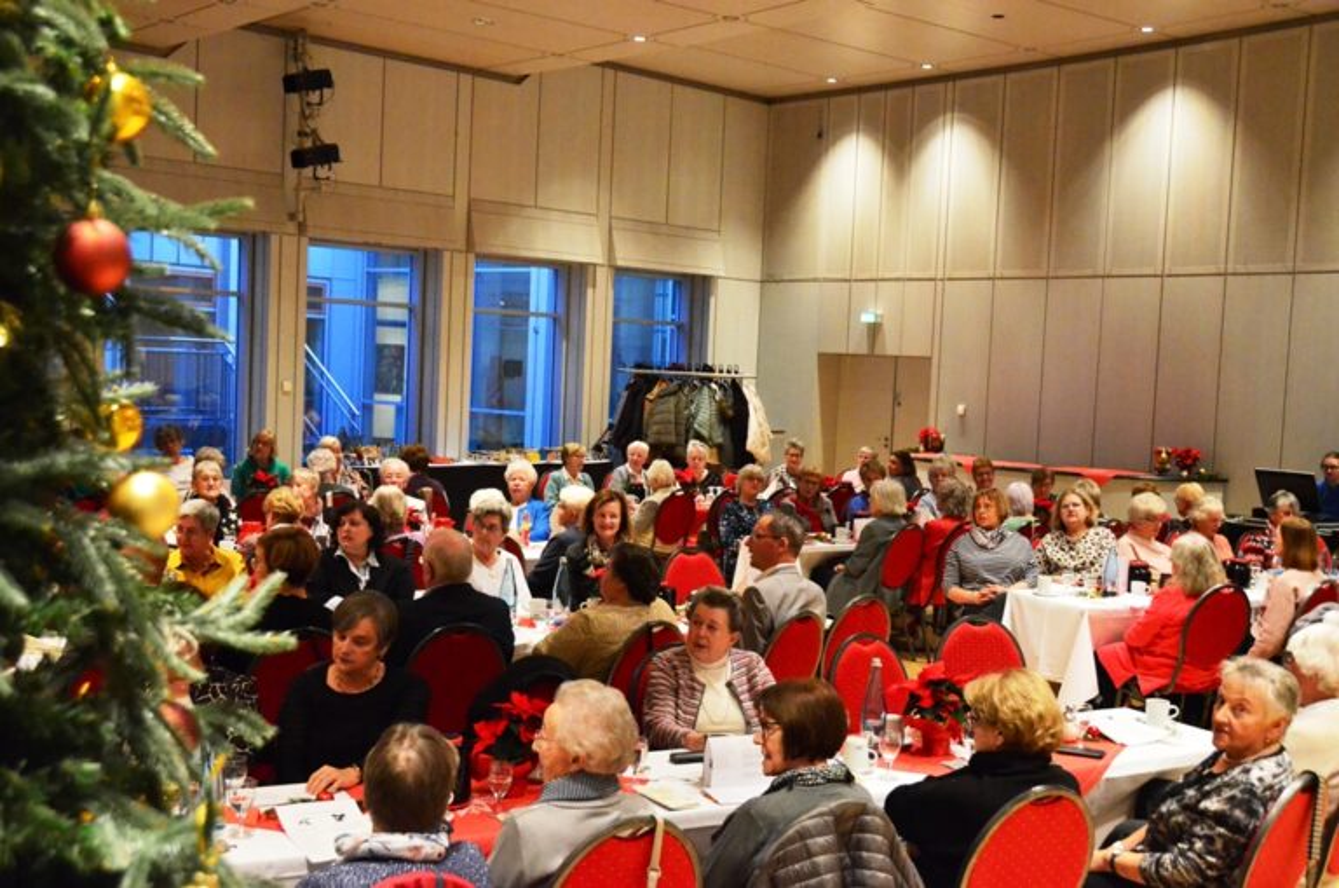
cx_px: 670
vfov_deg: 34.1
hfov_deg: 49.6
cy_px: 444
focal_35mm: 39
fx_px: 1448
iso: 6400
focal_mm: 26
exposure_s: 1/100
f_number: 5
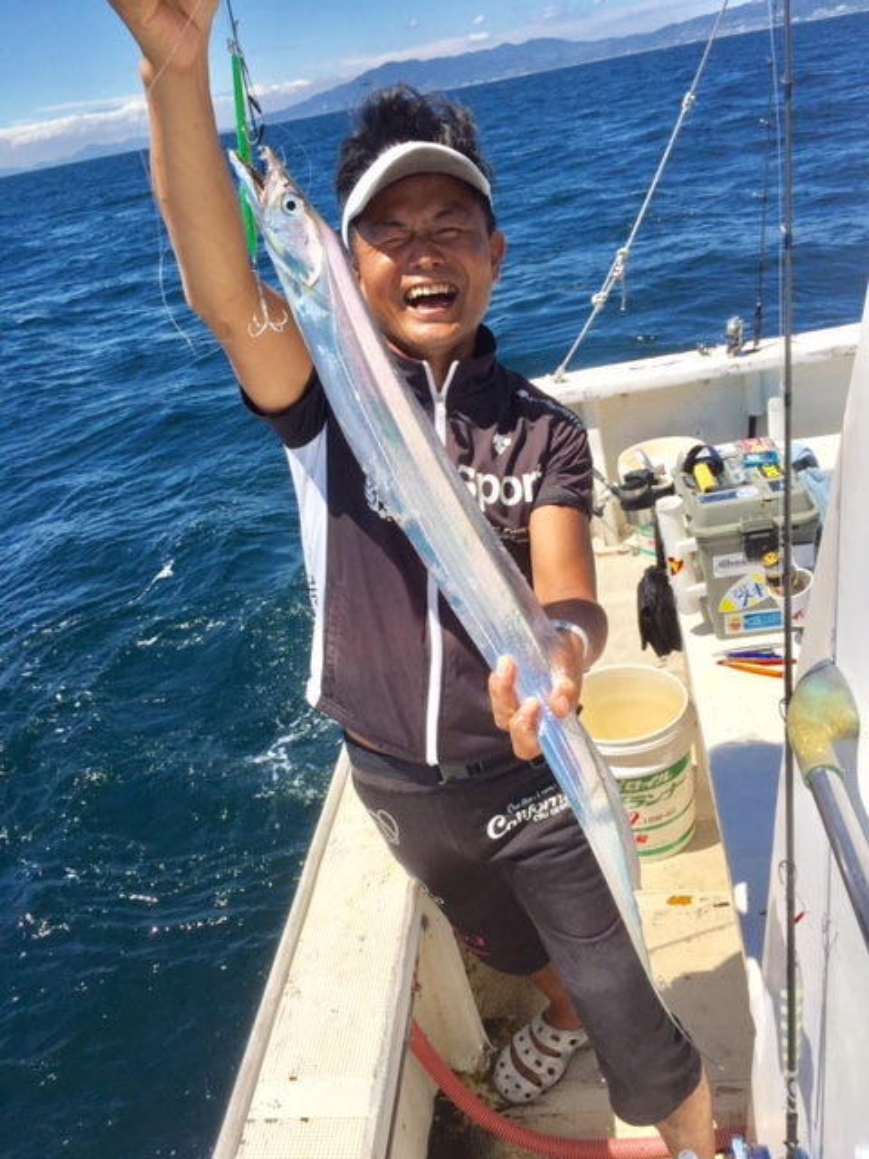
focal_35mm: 29
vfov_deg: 61.7
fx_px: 971
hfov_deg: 48.2
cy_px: 580
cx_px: 434
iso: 32
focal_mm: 4.15
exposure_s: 1/3597
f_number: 2.2
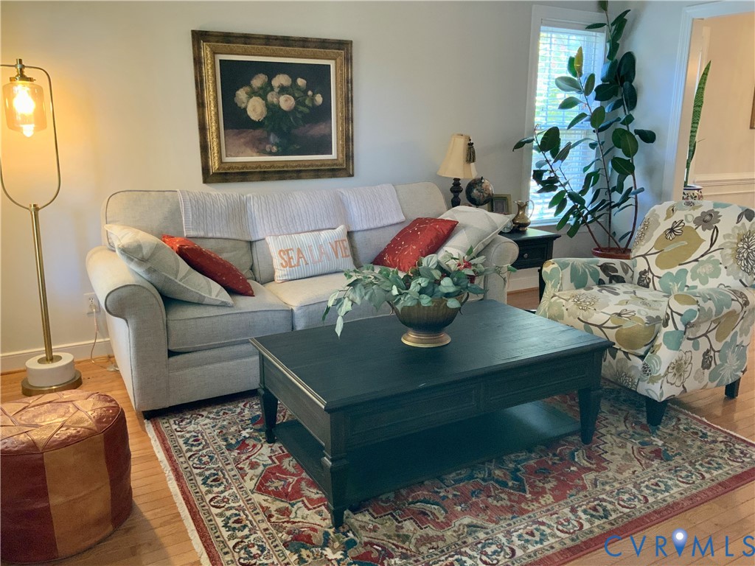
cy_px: 283
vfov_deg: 48.2
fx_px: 633
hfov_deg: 61.7
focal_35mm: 29
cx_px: 378
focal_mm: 3
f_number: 1.8
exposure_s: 1/60
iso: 250
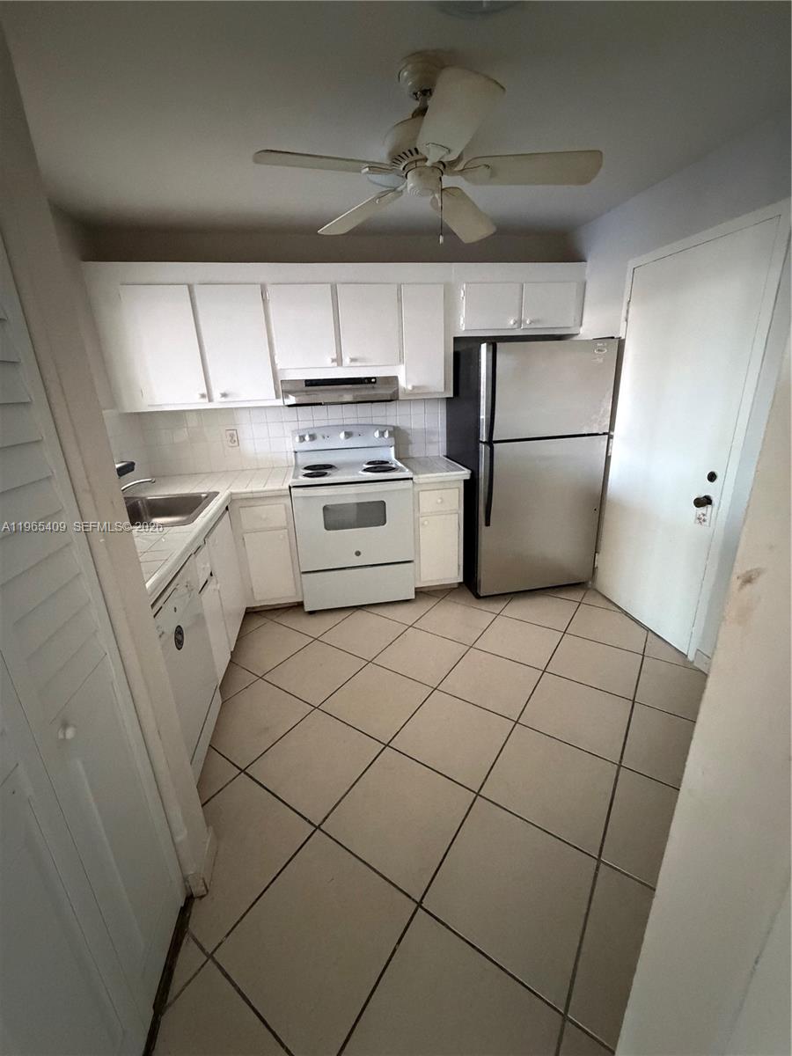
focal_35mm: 14
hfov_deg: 85.7
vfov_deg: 102.1
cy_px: 528
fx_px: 427
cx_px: 396
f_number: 2.2
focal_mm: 2.22
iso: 1250
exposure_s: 1/51
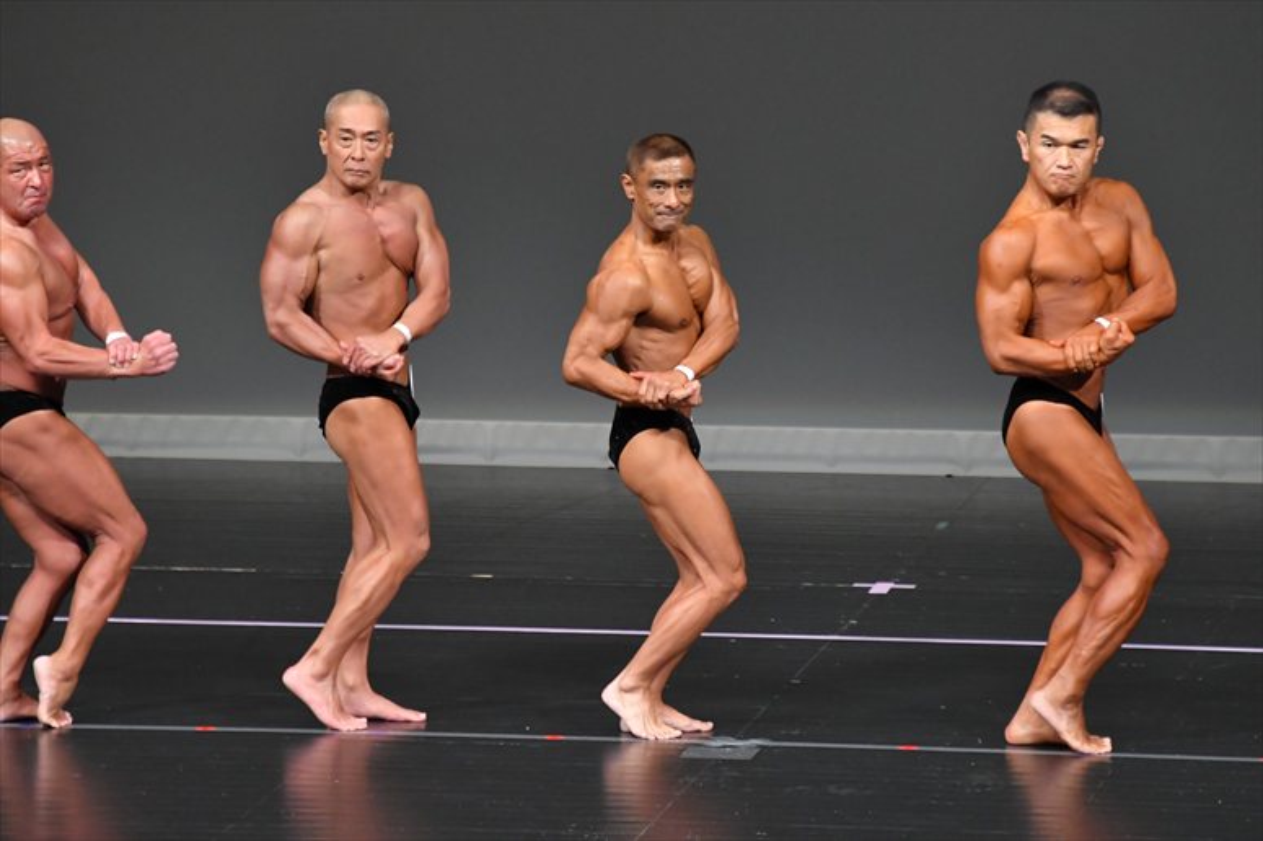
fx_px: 12098
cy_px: 420
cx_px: 632
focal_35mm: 345
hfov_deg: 6.0
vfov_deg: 4.0
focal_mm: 230
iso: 4000
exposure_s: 1/400
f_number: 5.6
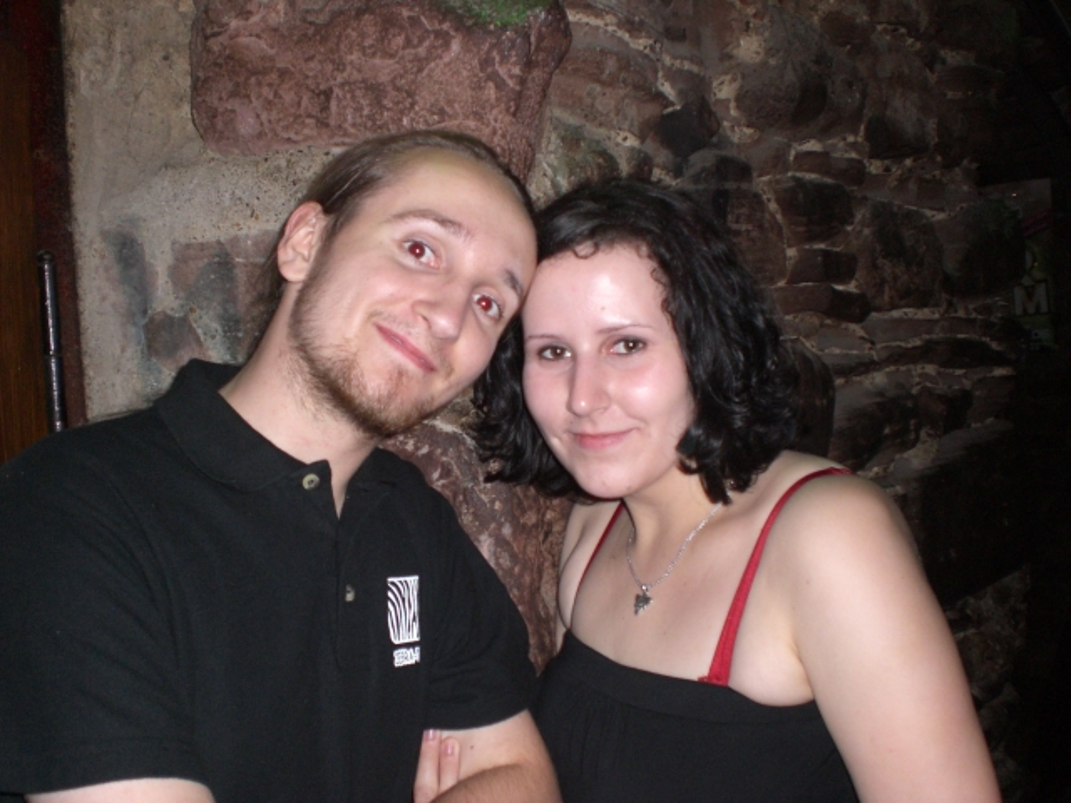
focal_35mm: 38
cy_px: 402
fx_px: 1176
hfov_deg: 49.0
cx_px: 536
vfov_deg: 37.7
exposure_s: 1/60
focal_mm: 6.3
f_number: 3.1
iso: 200
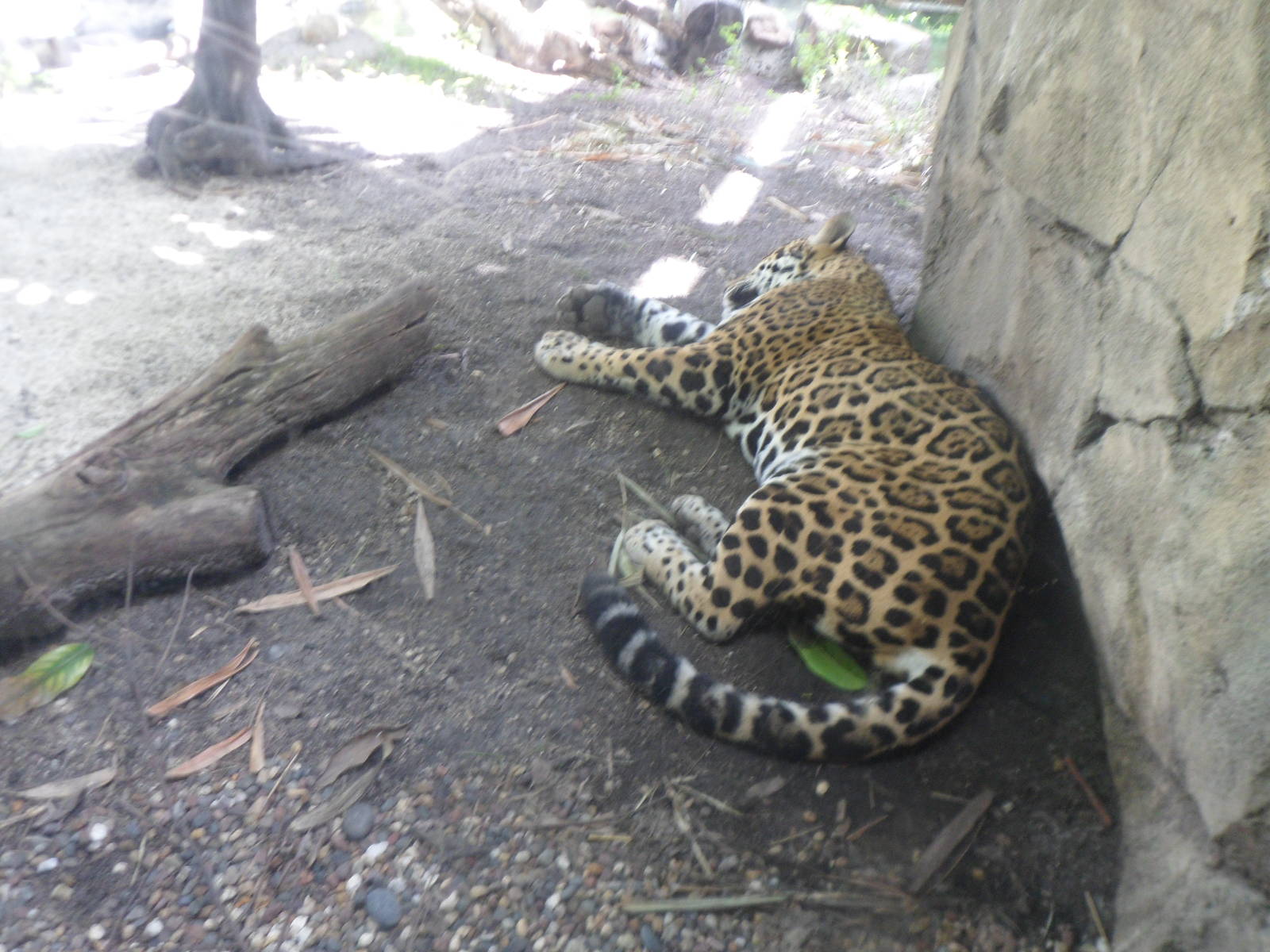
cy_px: 476
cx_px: 635
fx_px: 991
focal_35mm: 27
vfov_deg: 51.4
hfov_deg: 65.3
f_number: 3.3
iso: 120
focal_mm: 4.9
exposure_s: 1/30
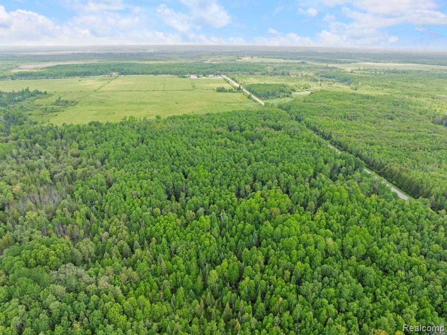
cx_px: 224
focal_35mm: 24
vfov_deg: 56.8
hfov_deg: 71.6
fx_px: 310
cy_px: 168
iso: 190
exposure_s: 1/1250
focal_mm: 12.29
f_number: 2.8
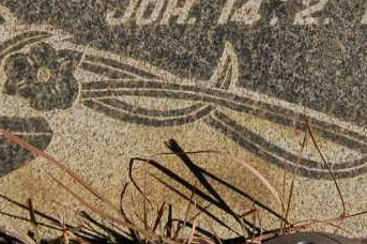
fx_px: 2139
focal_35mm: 210
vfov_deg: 6.5
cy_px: -90
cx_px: 311
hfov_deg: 9.8
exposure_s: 1/800
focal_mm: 40
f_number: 6.3
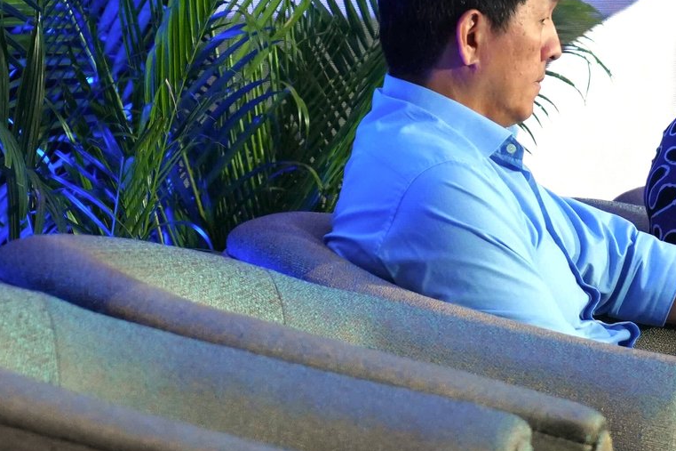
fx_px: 6477
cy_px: -205
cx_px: 412
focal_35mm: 345
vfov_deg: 4.0
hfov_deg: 6.0
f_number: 2.8
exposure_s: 1/125
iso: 1250
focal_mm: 70
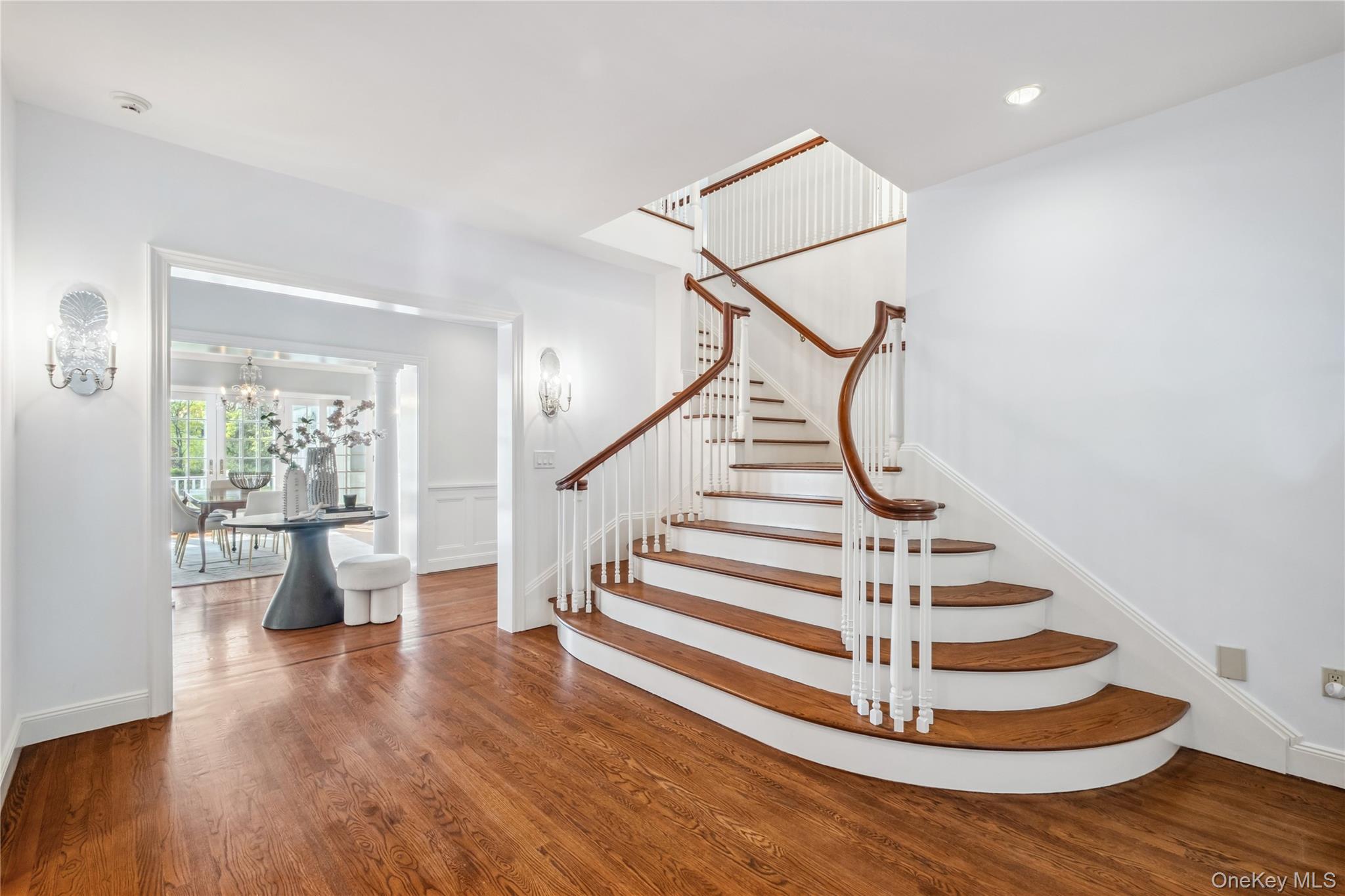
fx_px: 560
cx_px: 672
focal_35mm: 15
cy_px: 448
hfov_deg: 100.4
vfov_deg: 77.3
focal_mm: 10
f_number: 10
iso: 320
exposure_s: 1/4
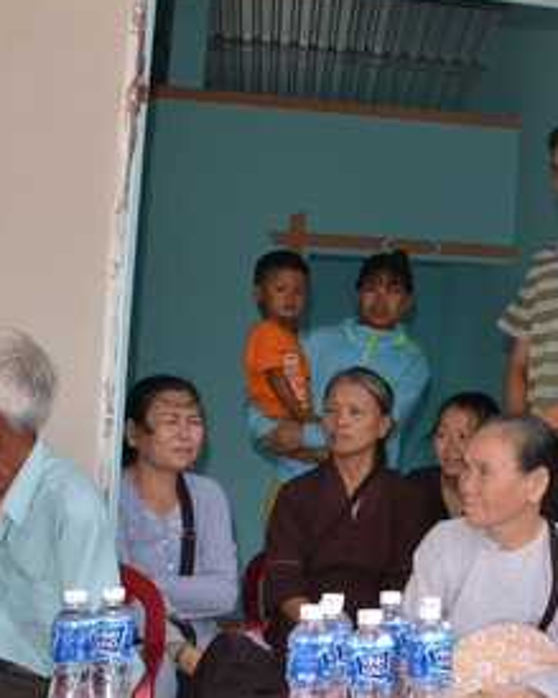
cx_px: 698
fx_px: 1239
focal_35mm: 60
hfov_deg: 22.9
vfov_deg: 31.4
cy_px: 315
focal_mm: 18
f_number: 10
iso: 320
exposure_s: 1/250
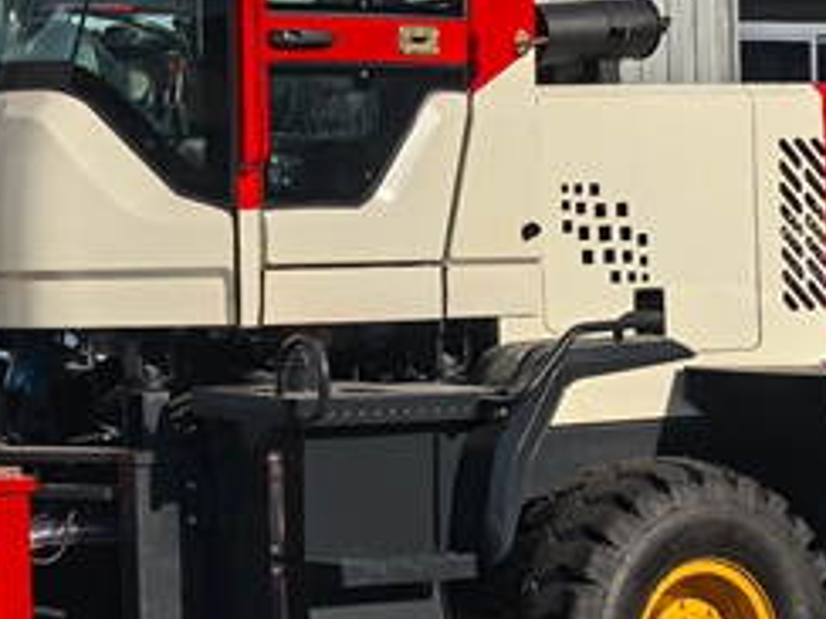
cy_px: 194
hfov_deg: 15.6
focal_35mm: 123
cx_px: -78
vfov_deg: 12.0
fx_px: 2935
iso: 50
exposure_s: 1/6289
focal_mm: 6.98
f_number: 2
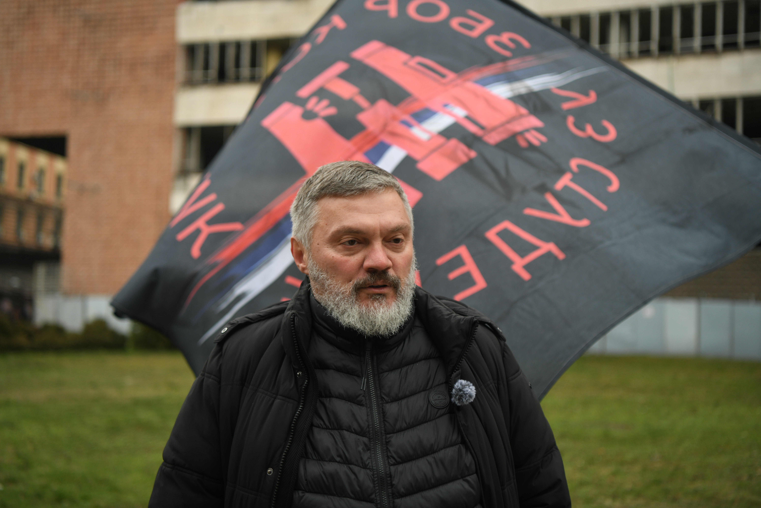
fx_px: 1057
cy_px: 254
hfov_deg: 39.6
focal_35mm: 50
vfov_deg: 27.0
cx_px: 380
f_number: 2.8
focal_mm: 50
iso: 400
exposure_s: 1/400
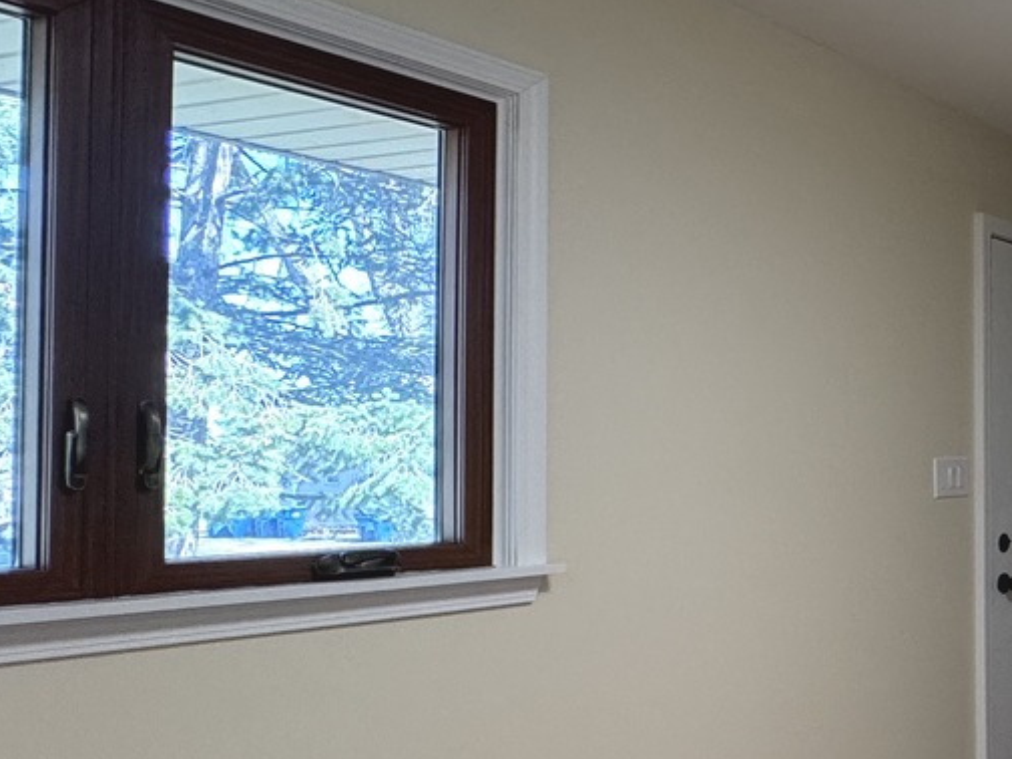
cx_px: 1369
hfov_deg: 32.5
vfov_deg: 35.9
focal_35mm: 40
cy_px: 432
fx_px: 1169
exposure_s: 1/120
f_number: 2.2
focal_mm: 2.22
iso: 200
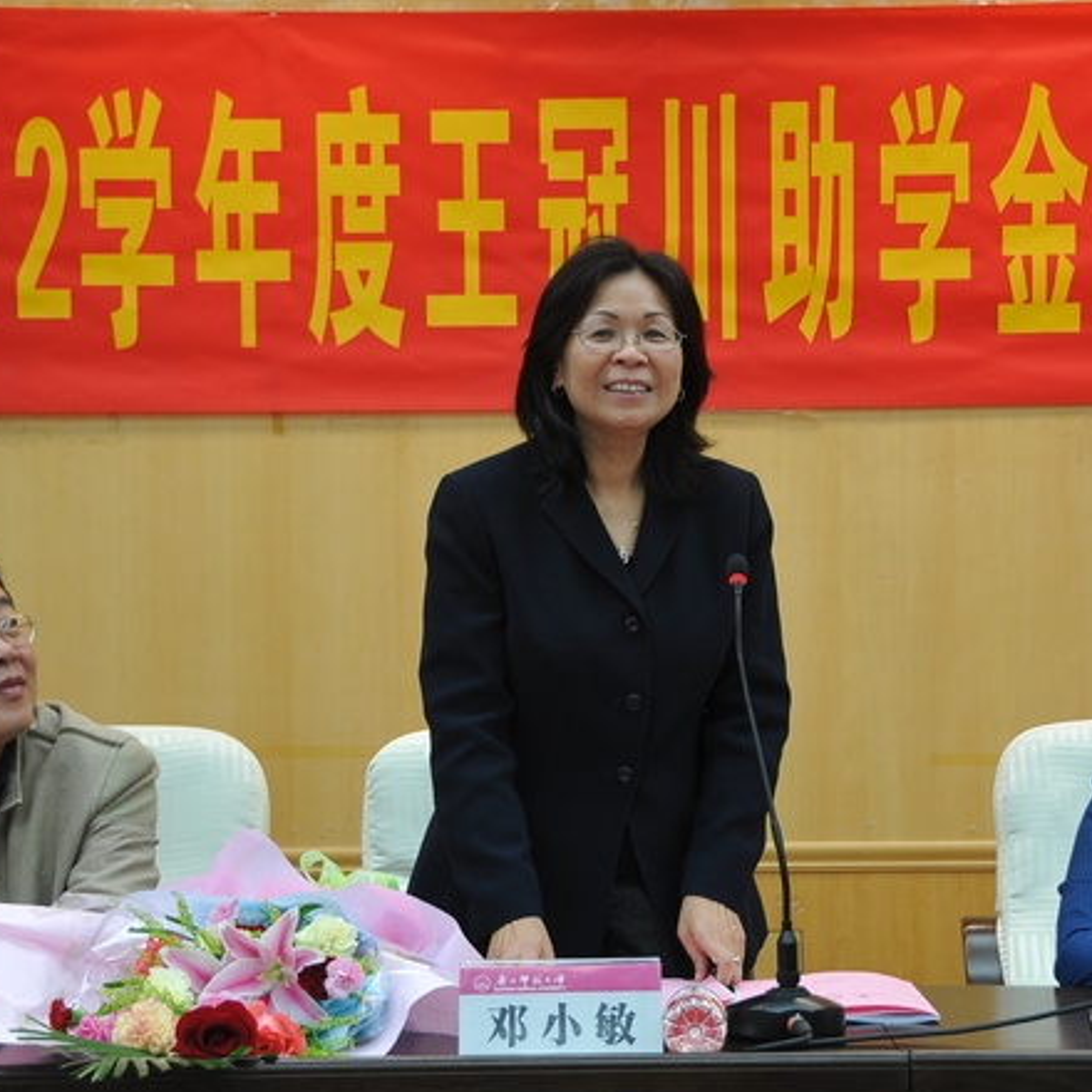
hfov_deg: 22.5
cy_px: 573
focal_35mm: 77
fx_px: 2748
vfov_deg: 22.5
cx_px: 633
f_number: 4.2
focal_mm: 38
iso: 200
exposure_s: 1/25
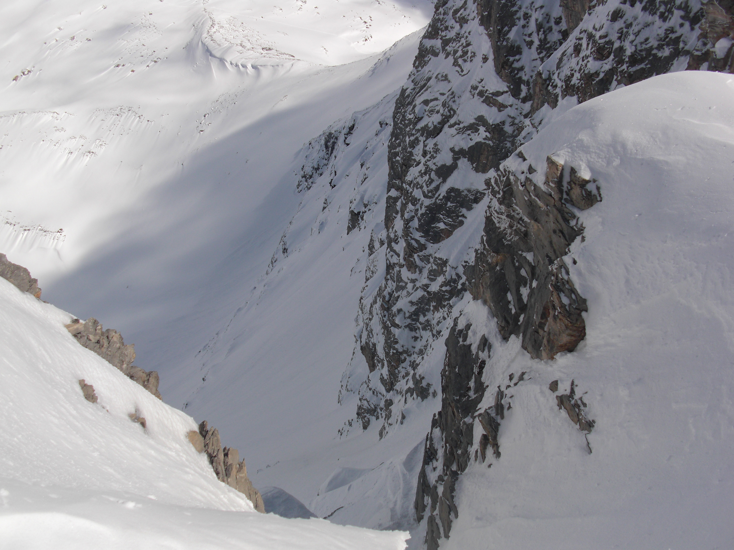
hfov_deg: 51.4
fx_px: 763
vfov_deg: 39.7
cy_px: 275
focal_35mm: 36
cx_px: 367
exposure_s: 1/500
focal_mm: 6.3
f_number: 7.9
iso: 50
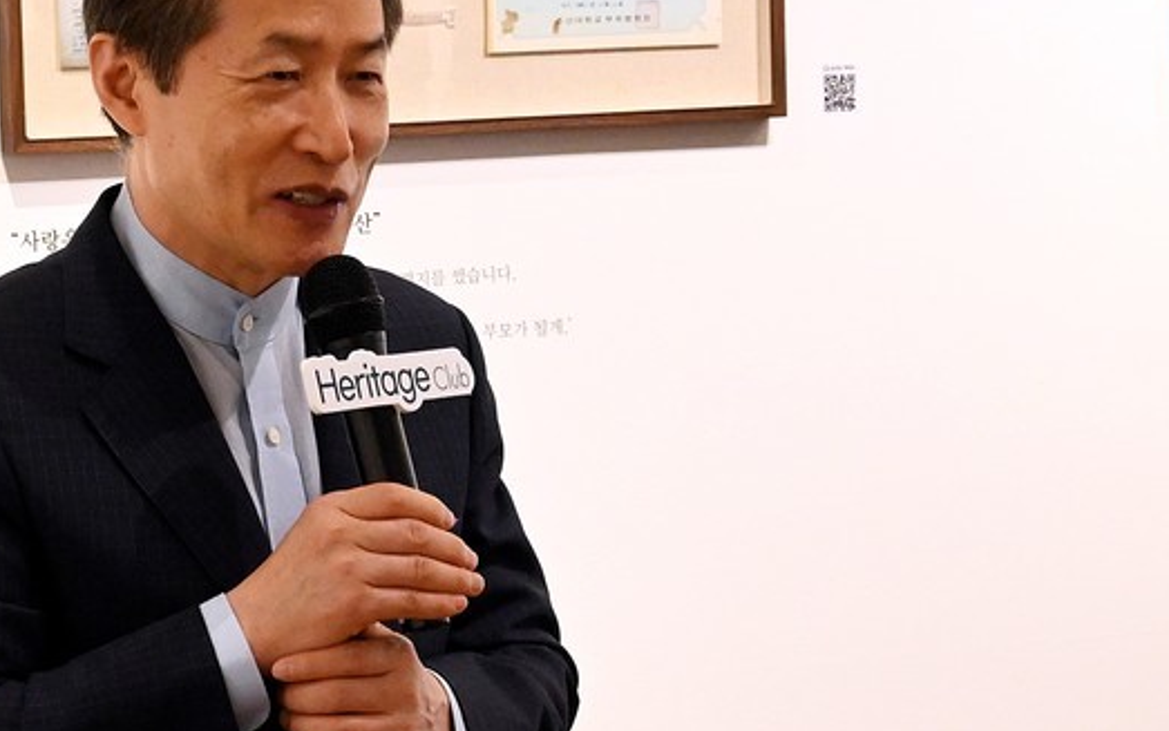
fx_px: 4883
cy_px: 497
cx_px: 150
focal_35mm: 153
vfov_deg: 8.6
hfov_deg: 13.5
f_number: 5.6
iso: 3200
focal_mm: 41
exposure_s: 1/125
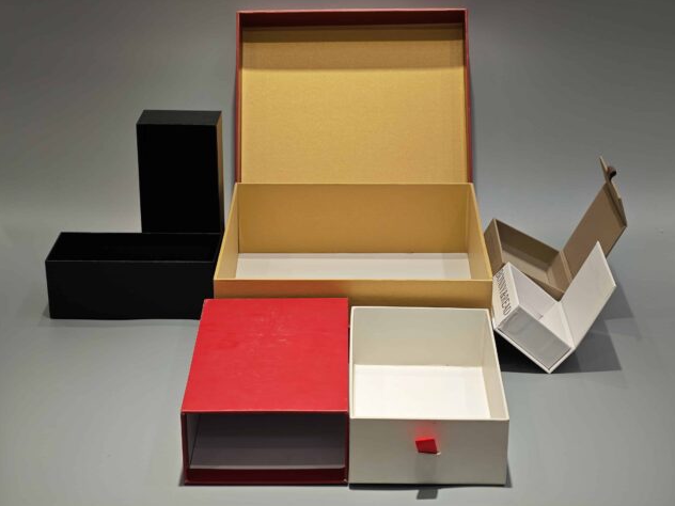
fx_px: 1482
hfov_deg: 25.7
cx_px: 339
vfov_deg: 19.4
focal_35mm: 76
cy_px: 253
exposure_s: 1/100
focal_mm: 10.1
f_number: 2
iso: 80
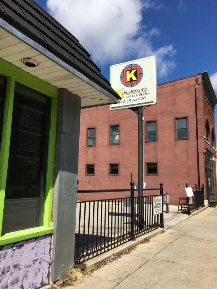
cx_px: 108
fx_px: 242
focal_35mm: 29
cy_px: 144
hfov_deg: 48.2
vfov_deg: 61.7
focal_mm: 4.15
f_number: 2.2
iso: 25
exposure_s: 1/2024
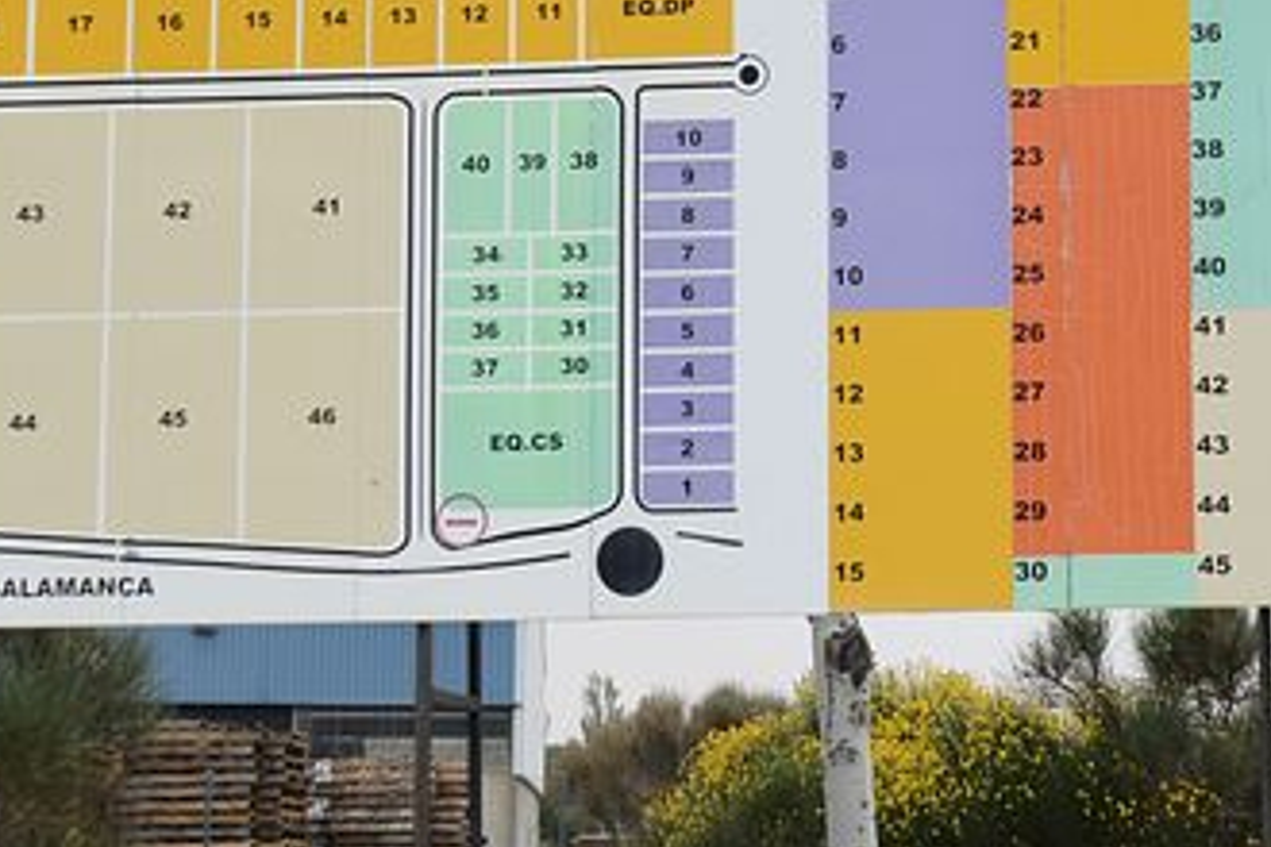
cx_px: 936
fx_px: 3848
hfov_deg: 18.6
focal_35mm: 109
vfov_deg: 12.5
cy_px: 254
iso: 800
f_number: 5.6
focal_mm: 40
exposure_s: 1/60
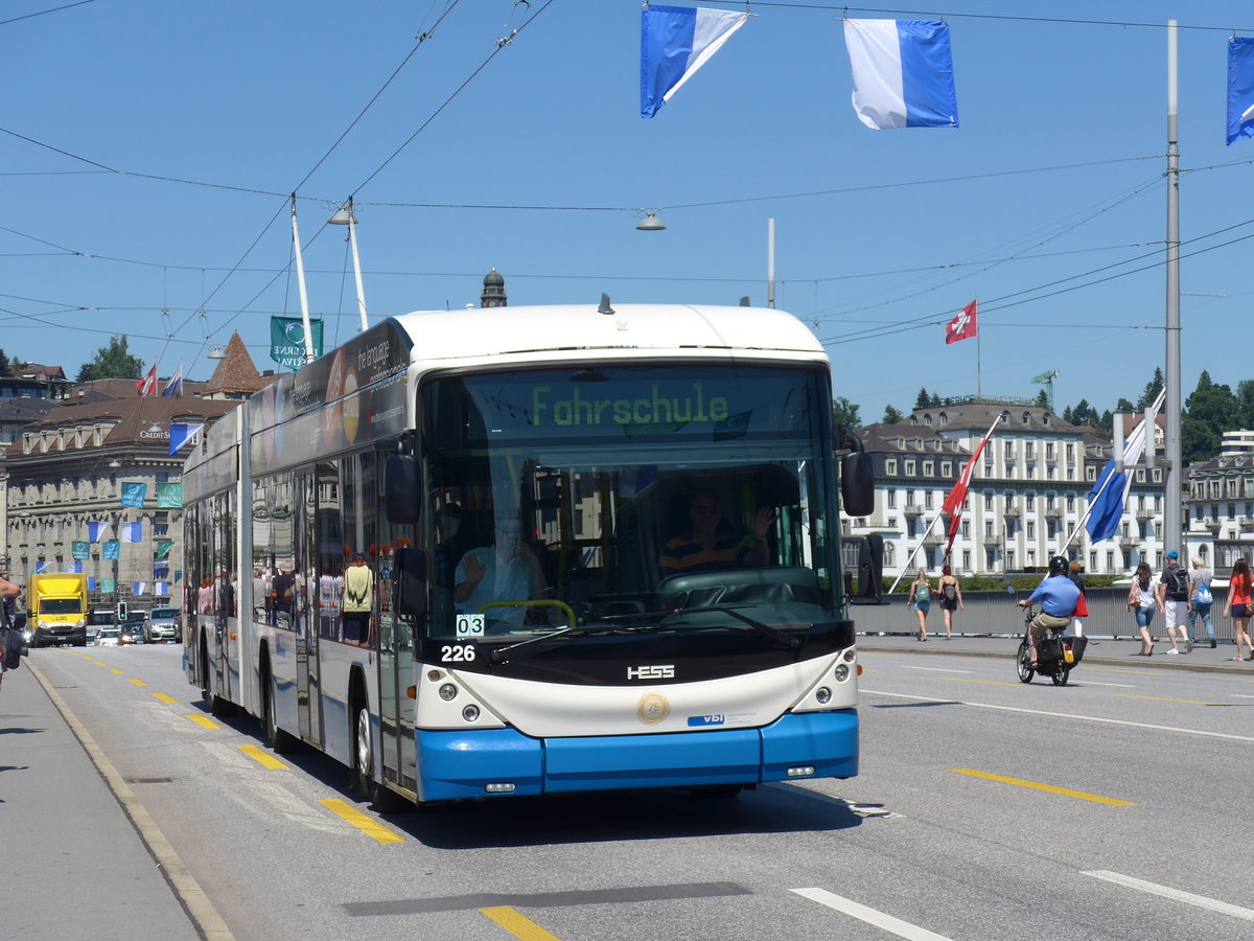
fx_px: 2898
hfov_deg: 24.4
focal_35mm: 80
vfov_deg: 18.4
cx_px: 627
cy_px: 470
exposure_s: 1/800
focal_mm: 16
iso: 80
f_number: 4.4
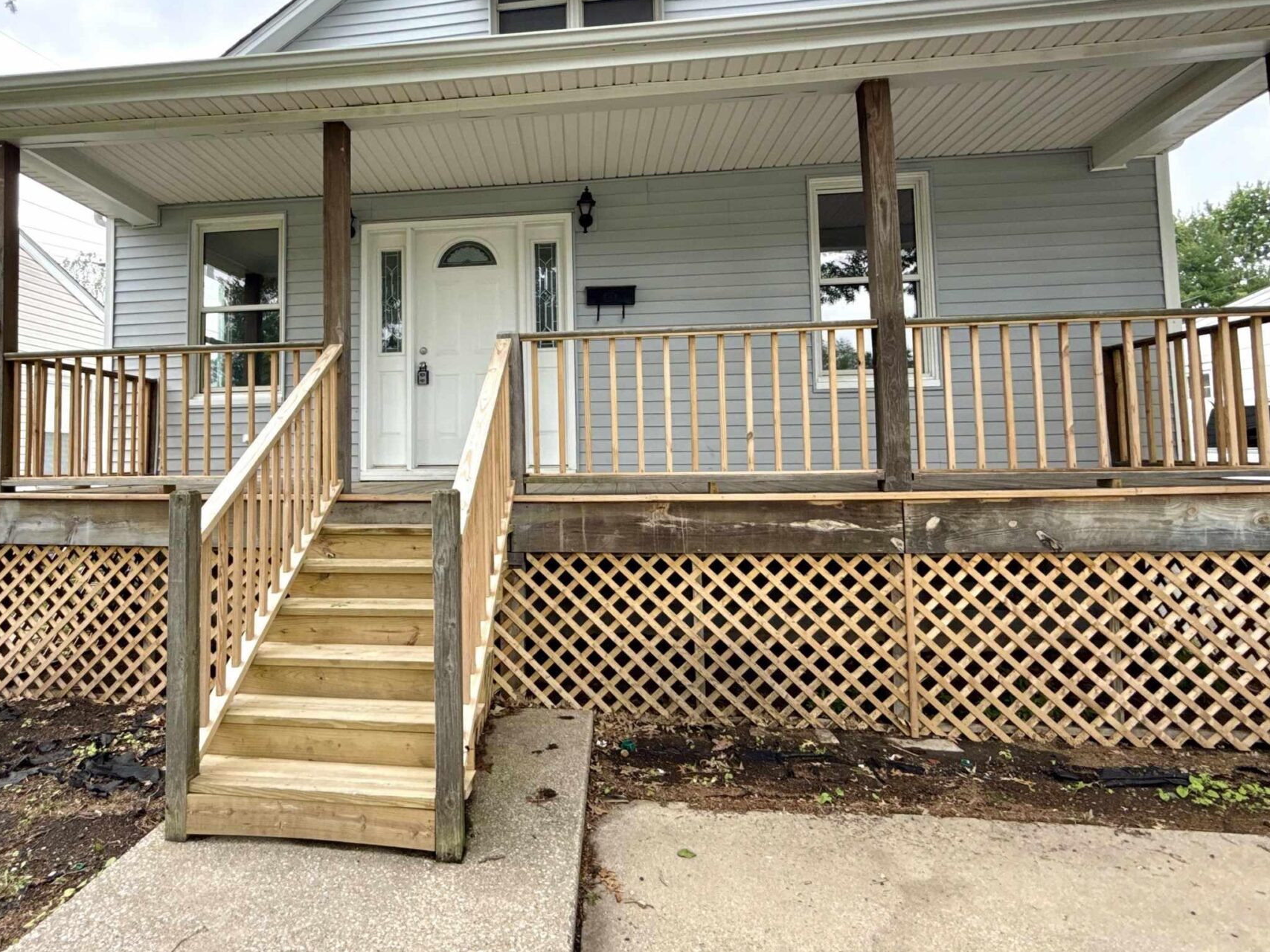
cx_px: 496
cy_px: 409
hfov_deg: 77.9
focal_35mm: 21
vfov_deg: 63.2
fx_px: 770
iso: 50
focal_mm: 2.22
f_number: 2.2
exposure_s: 1/346
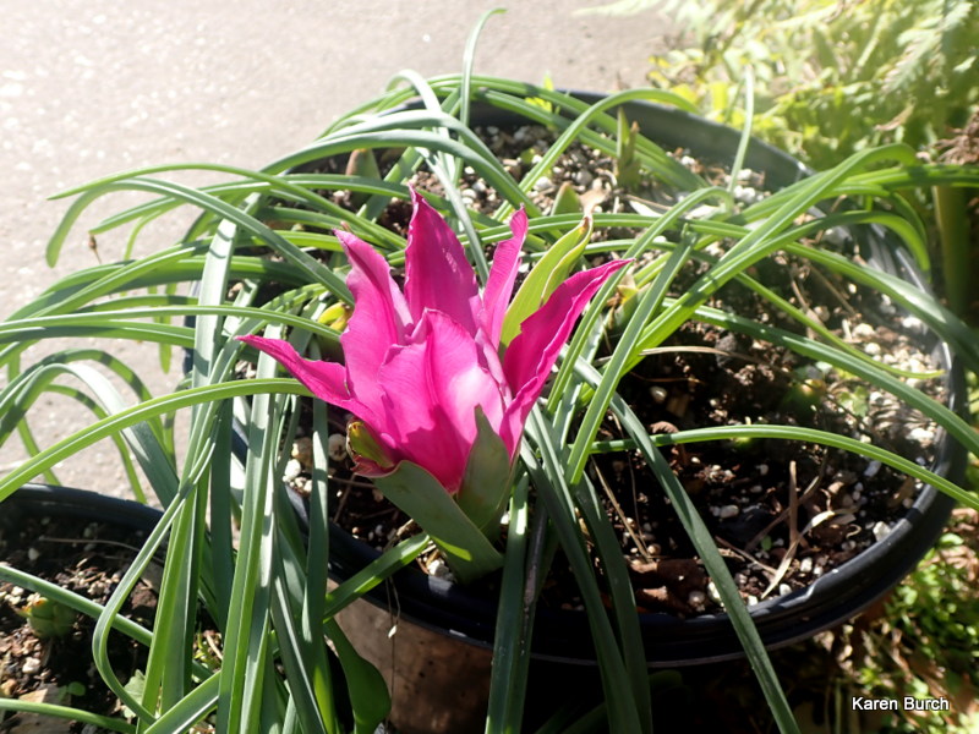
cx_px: 490
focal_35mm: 30
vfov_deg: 46.8
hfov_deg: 60.0
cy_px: 367
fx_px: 848
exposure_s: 1/320
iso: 100
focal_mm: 5.4
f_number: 3.2
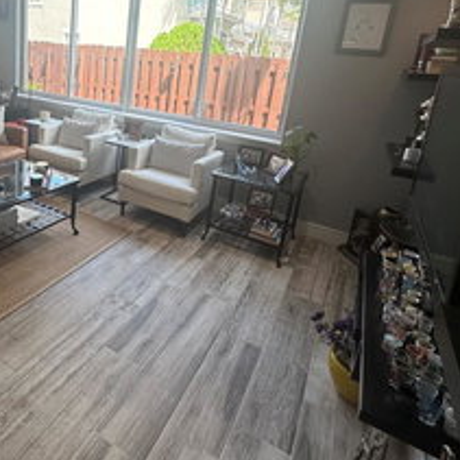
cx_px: 110
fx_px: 376
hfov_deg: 59.3
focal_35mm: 25
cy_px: 148
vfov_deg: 61.2
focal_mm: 2.22
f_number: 2.2
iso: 40
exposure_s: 1/142
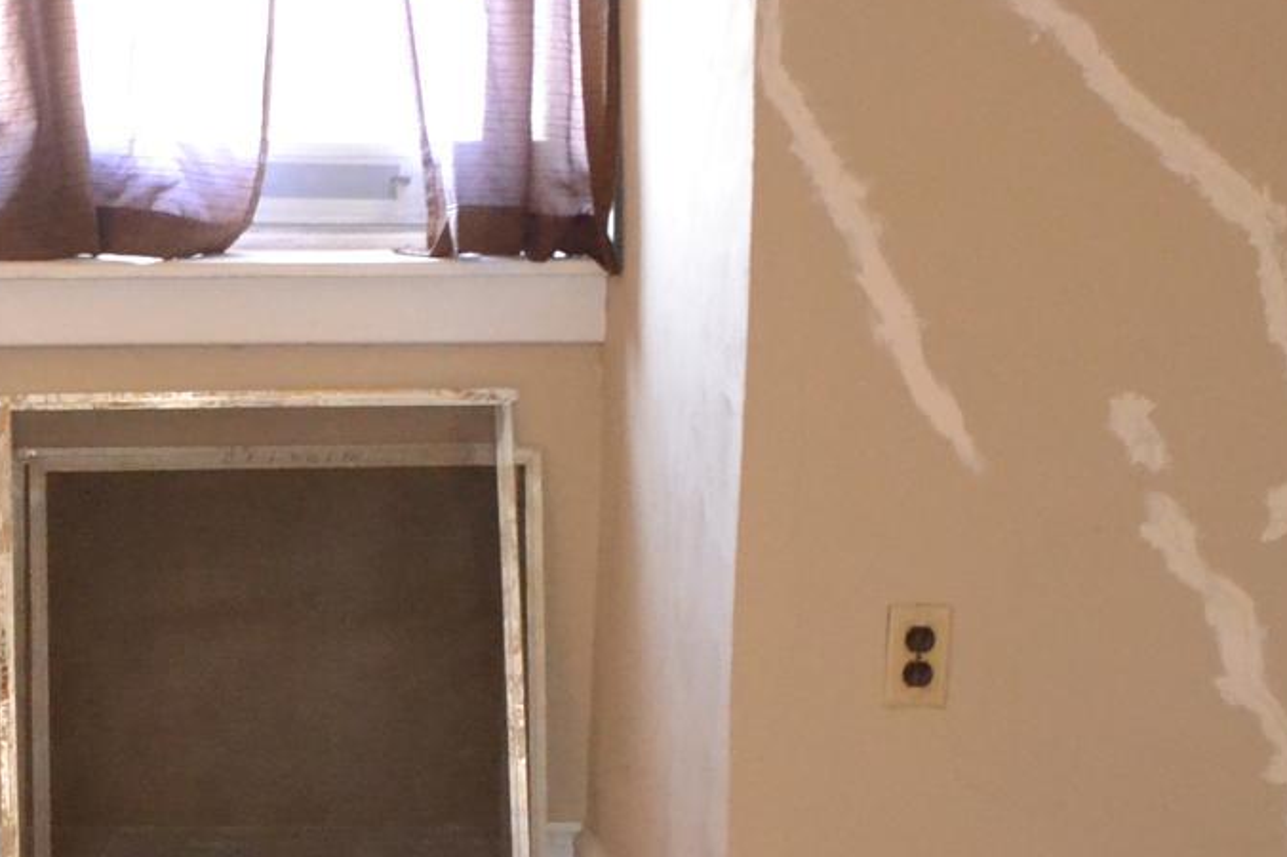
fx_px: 3573
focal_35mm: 100
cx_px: 32
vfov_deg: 13.7
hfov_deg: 19.9
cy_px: 450
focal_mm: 22
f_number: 3.8
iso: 3200
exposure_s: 1/60
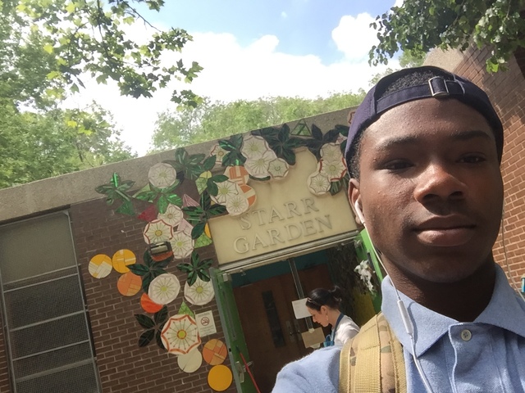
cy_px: 196
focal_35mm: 31
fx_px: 470
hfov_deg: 58.4
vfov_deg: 45.4
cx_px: 262
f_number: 2.2
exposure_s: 1/362
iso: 32
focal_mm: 2.65
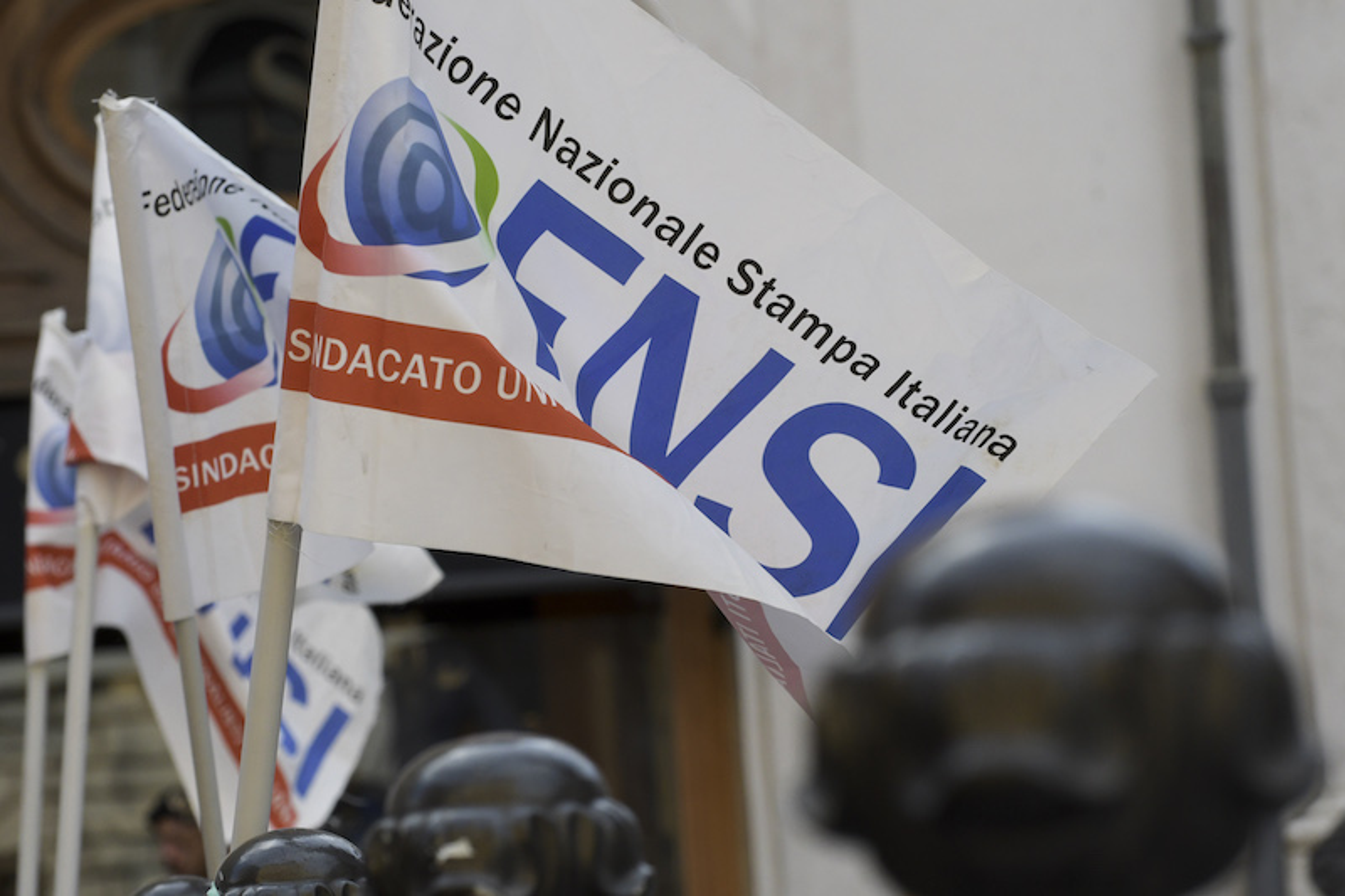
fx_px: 6835
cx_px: 672
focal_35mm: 183
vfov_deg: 7.5
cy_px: 448
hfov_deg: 11.2
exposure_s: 1/2000
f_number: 10
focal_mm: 122
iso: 1250
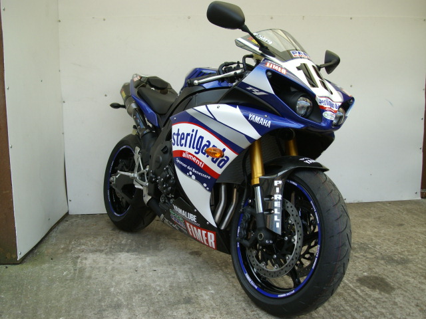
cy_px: 160
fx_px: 443
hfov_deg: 51.4
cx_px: 213
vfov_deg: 39.7
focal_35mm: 36
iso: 80
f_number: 2.7
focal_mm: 6
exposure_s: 1/200
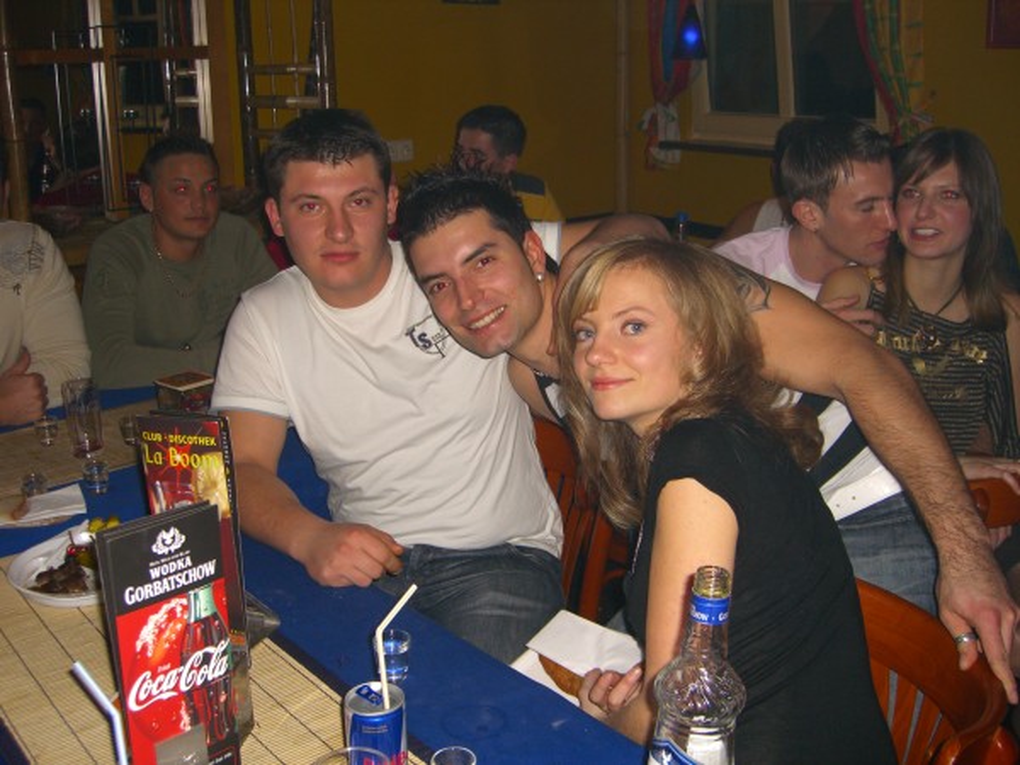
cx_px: 510
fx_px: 1120
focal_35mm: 38
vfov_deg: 37.7
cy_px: 382
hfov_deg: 49.0
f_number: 2.8
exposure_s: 1/60
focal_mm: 7.9
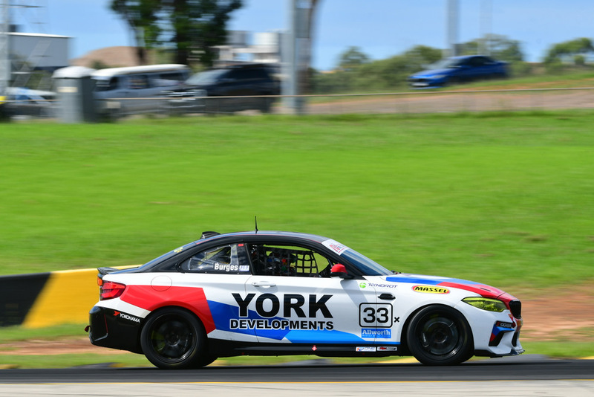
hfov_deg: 6.9
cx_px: 297
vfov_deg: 4.6
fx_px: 4952
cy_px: 198
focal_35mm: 300
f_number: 11
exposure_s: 1/125
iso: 100
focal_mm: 200
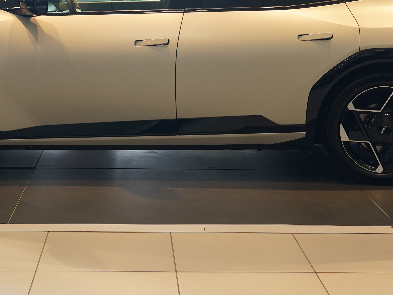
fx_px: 897
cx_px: 146
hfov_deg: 24.6
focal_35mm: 79
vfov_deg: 18.5
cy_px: 53
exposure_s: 1/60
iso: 800
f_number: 4
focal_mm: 38
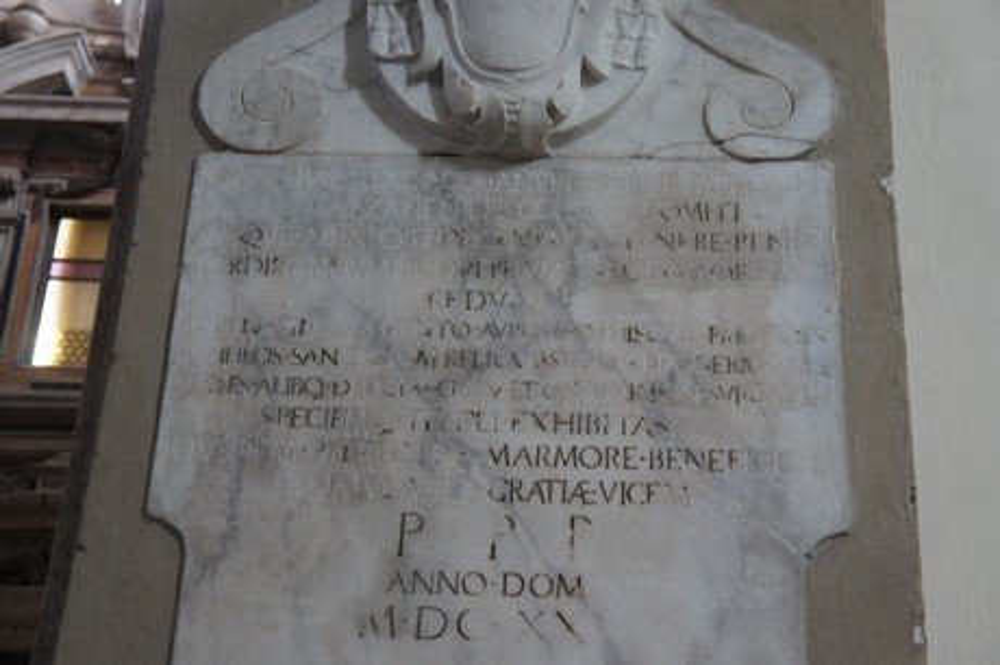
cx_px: 500
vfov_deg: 19.3
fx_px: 1957
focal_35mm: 70
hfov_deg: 28.7
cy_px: 332
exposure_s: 1/50
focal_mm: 47
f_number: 5
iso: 1600
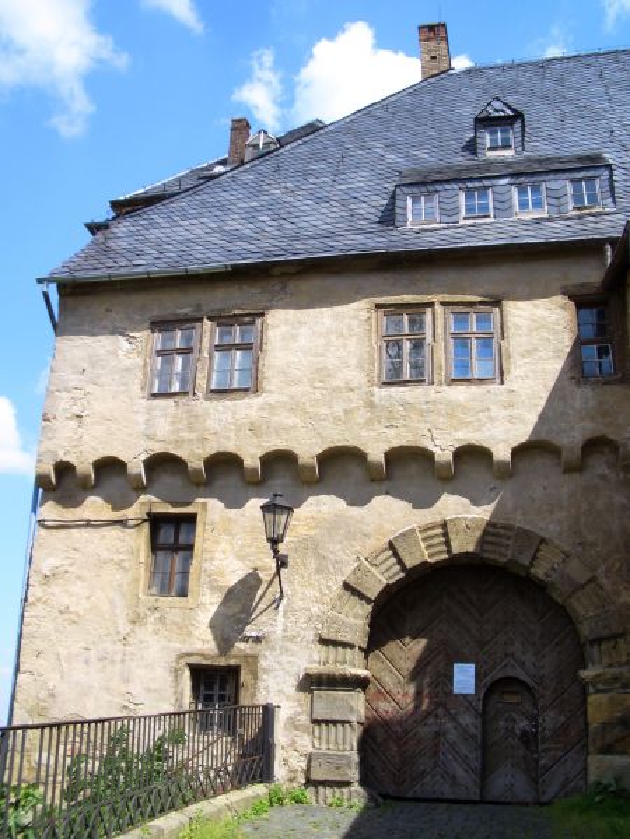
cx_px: 315
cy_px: 420
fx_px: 849
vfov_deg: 52.6
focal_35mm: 35
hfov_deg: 40.7
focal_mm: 5.8
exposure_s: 1/250
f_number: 4.3
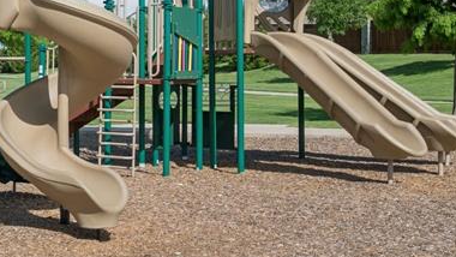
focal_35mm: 80
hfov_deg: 25.2
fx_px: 973
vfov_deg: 14.9
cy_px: 41
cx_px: 10
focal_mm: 28.5
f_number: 8
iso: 400
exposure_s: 1/1600
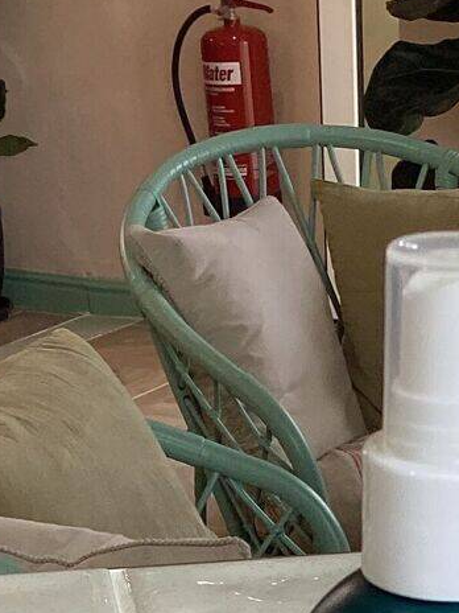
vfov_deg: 16.4
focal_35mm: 107
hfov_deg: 13.7
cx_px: 438
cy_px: 976
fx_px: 1892
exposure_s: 1/100
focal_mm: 3.3
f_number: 2.4
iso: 50
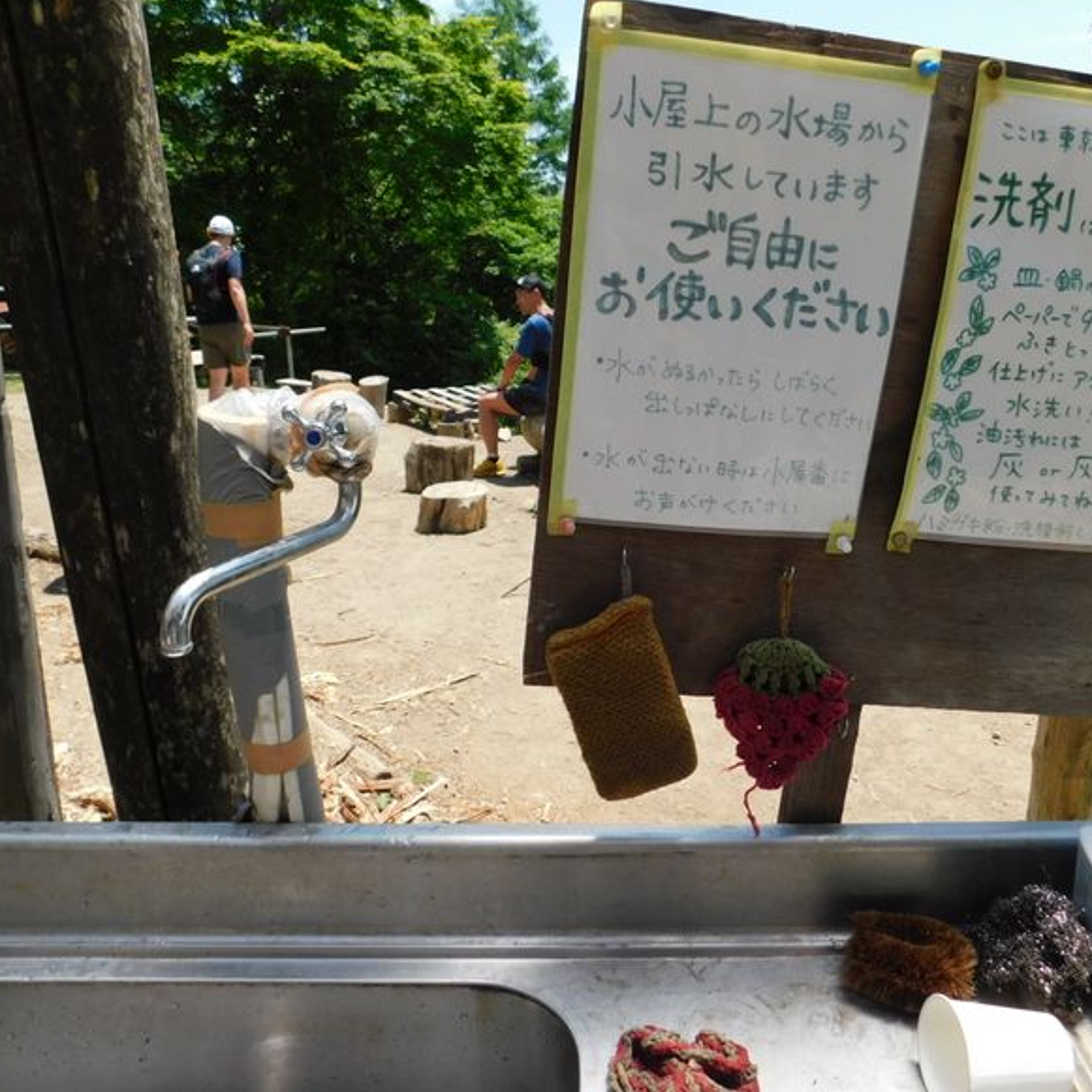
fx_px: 999
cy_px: 543
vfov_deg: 57.3
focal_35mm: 28
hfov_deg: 57.1
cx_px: 618
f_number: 3
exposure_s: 1/1000
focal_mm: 4
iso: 125
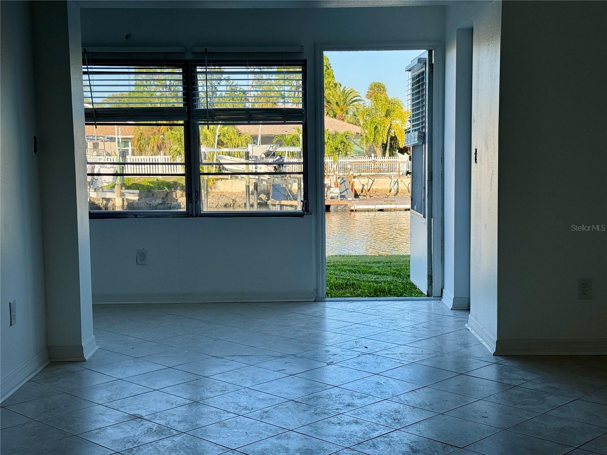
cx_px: 304
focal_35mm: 48
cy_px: 228
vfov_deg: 30.3
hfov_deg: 39.7
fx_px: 842
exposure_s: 1/1076
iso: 64
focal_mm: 6.76
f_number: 1.78
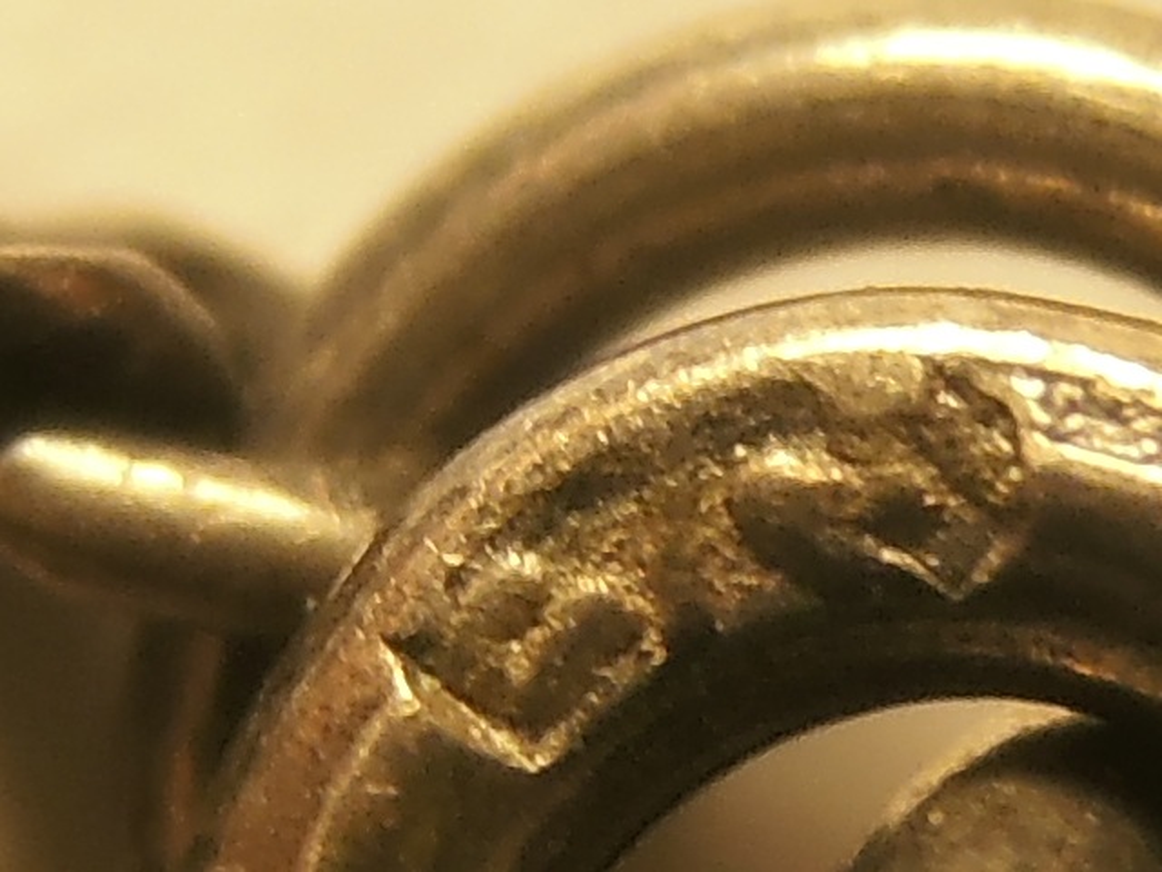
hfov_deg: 55.4
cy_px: 436
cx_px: 581
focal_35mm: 33
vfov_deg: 42.9
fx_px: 1108
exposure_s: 1/60
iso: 80
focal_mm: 5.93
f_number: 3.6
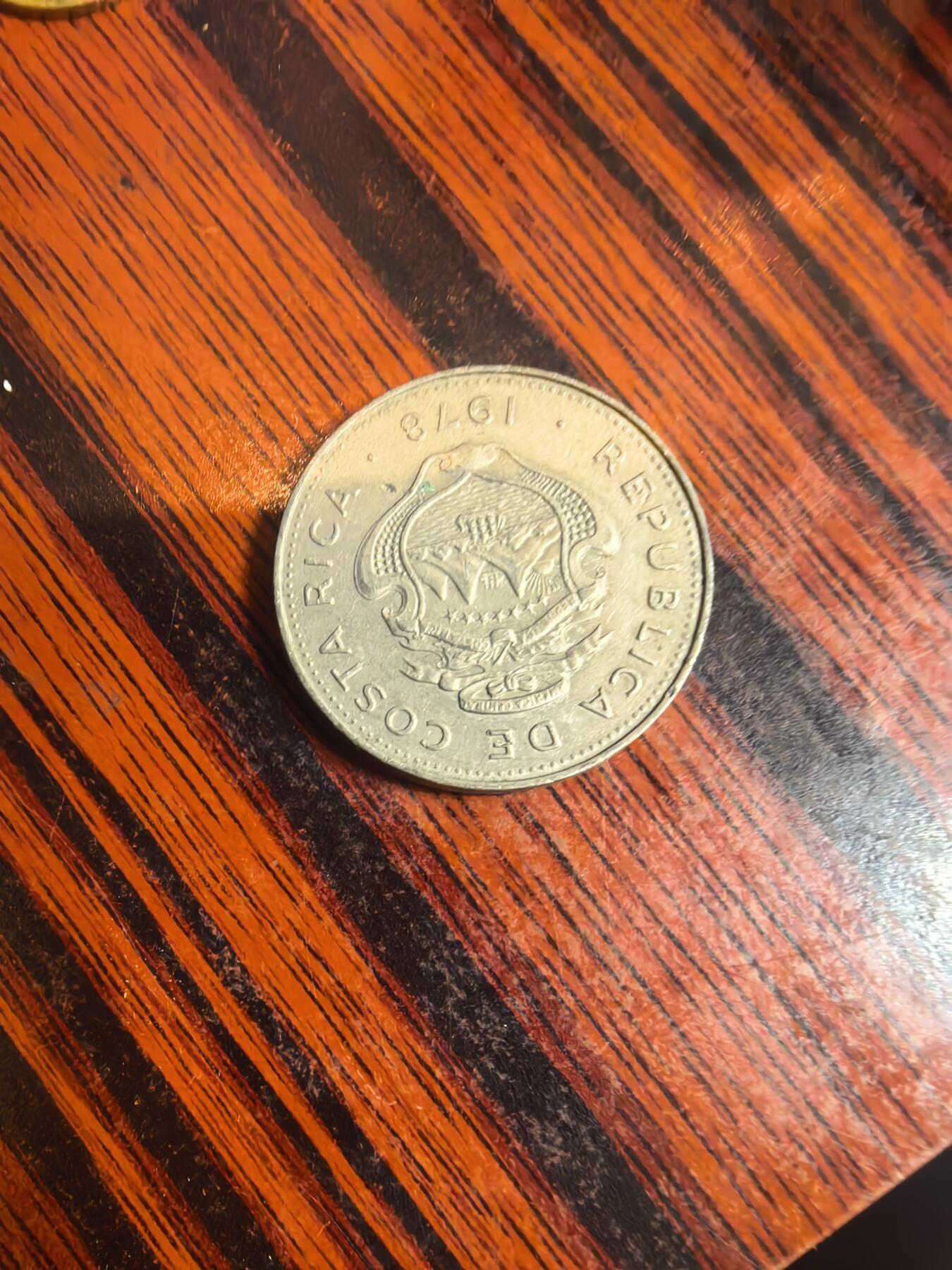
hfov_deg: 56.8
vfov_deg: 71.6
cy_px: 635
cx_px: 476
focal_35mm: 24
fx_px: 880
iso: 1000
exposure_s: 1/50
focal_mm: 1.95
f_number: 2.2
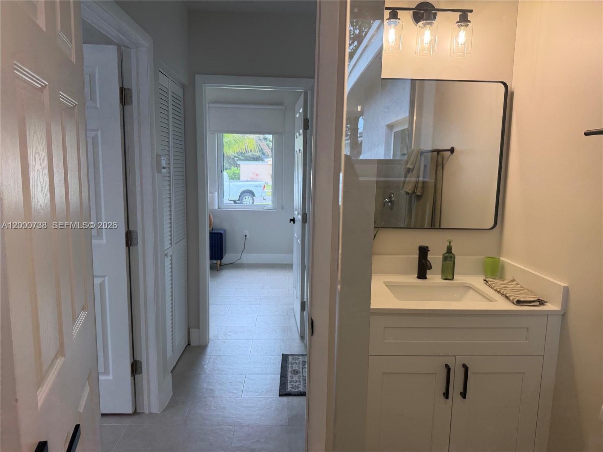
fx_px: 418
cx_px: 302
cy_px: 226
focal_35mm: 24
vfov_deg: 56.8
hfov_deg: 71.6
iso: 125
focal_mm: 6.76
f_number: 1.78
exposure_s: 1/203
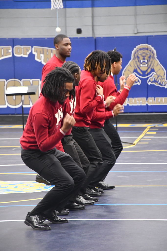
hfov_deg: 7.9
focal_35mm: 174
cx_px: 84
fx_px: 1210
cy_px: 126
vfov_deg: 11.8
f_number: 5.6
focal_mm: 116
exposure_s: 1/60
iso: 4500
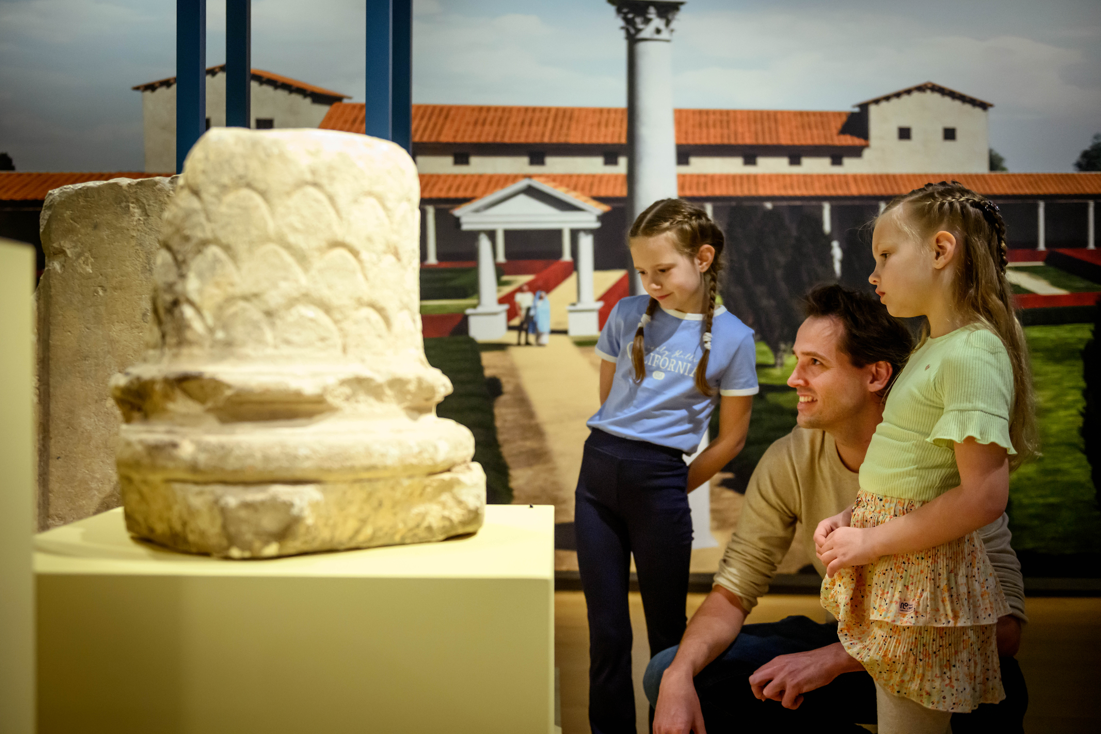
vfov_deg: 33.4
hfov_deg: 48.5
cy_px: 367
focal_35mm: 40
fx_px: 1223
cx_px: 550
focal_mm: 40
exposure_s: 1/100
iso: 6400
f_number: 2.8
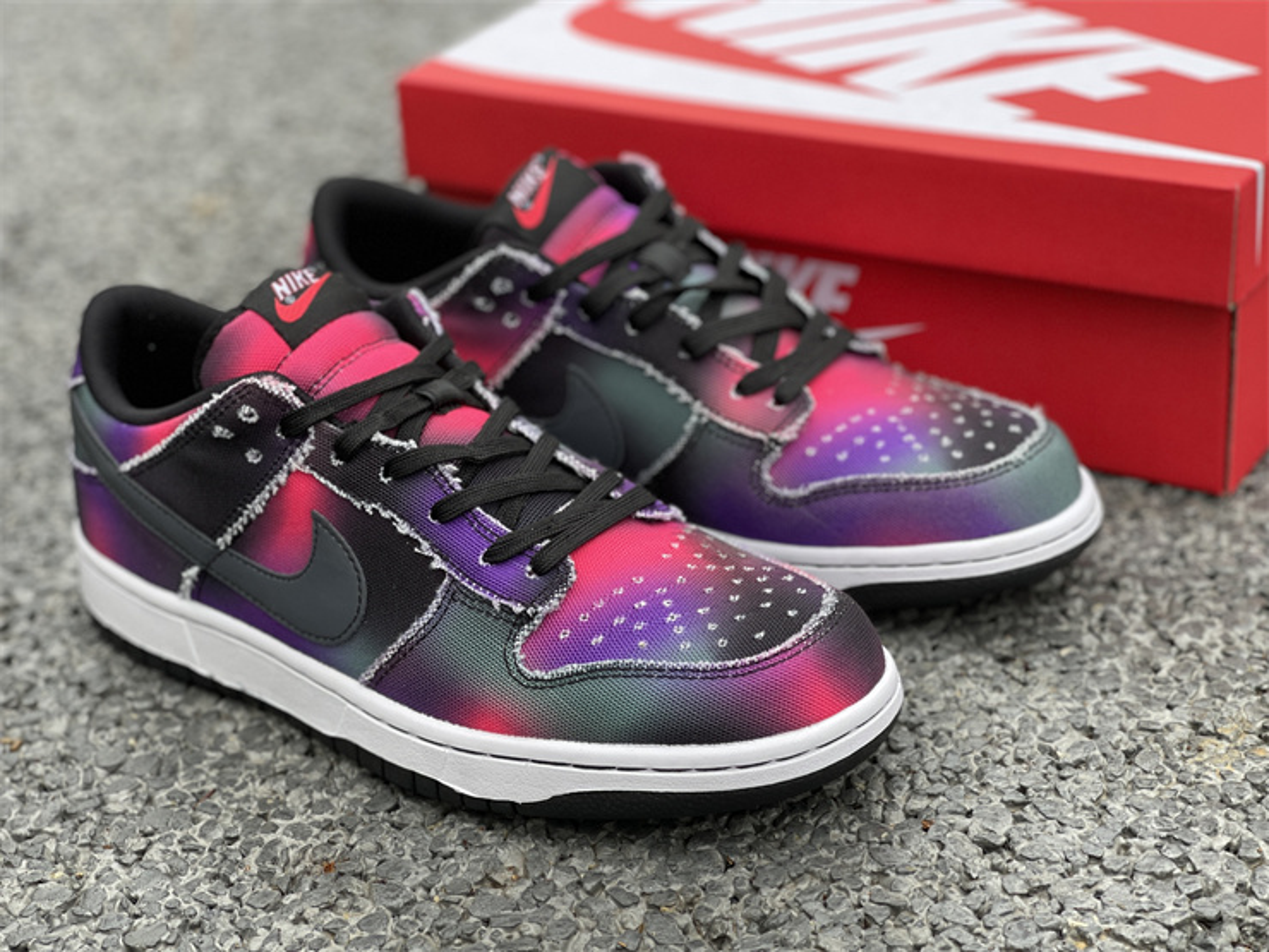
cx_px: 634
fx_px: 2346
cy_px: 476
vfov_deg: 22.9
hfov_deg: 30.3
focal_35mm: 64
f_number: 2.2
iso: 40
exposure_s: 1/121
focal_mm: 7.5
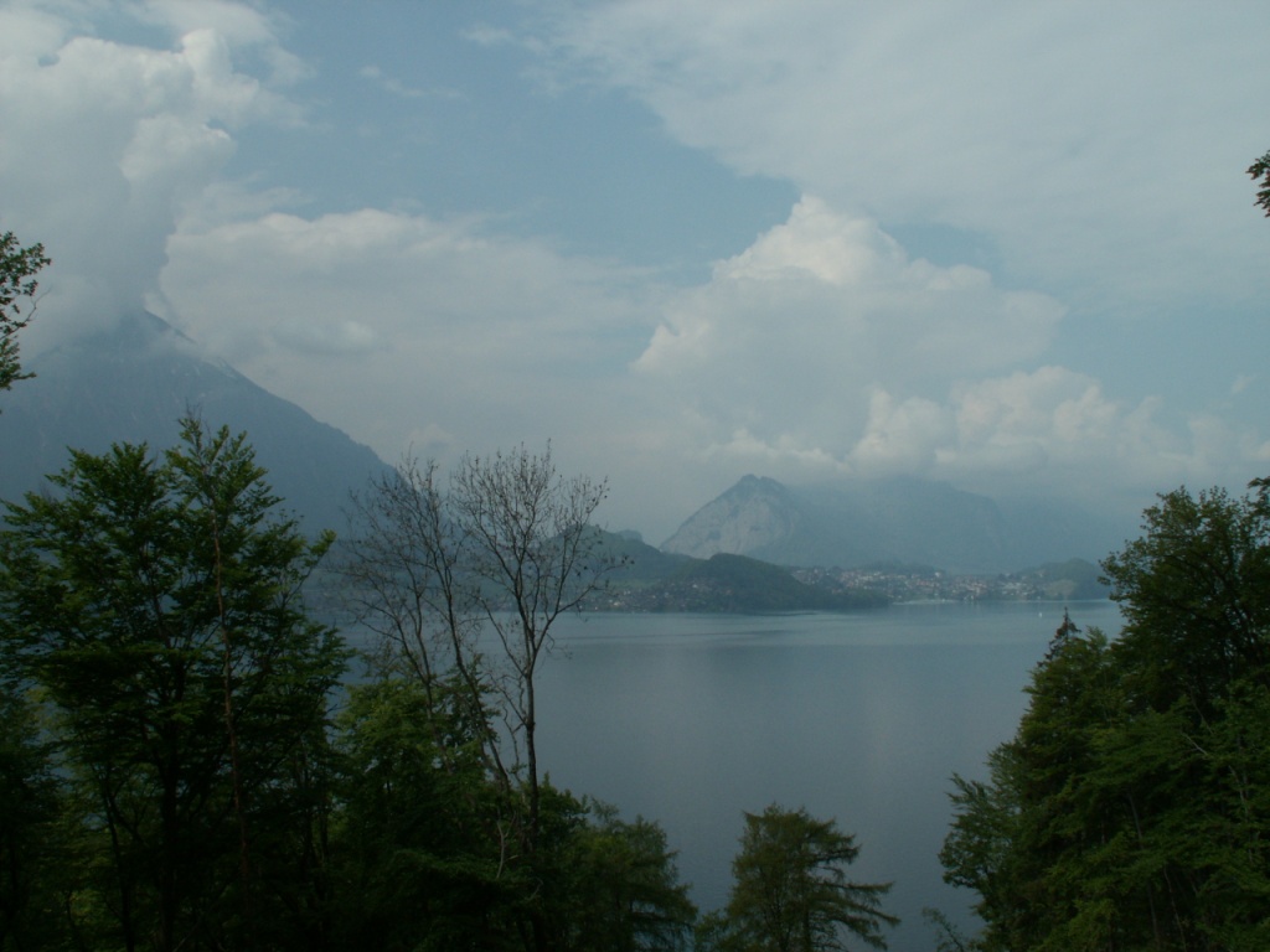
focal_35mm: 35
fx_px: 1284
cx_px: 635
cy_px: 476
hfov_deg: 52.6
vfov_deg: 40.7
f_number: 8
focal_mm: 5.86
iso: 50
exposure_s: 1/400
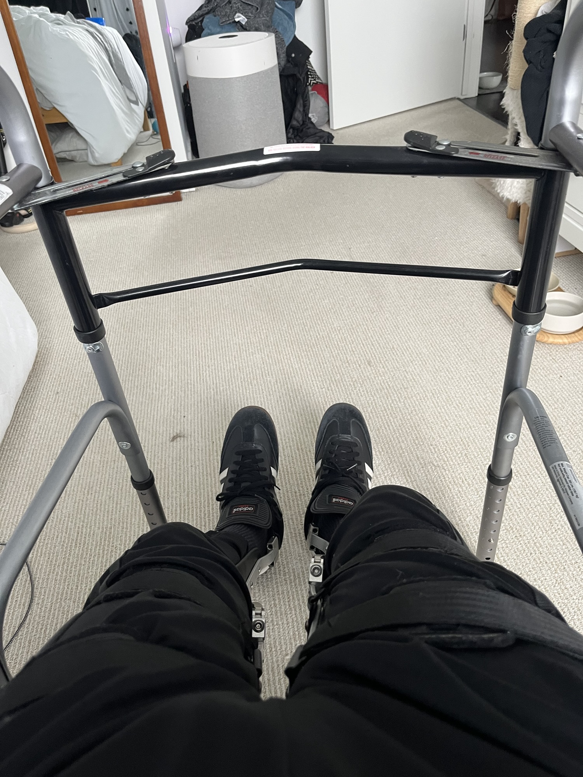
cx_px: 292
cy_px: 388
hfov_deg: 53.1
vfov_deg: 67.3
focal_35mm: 26
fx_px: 584
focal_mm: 5.1
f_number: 1.6
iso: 200
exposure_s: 1/60
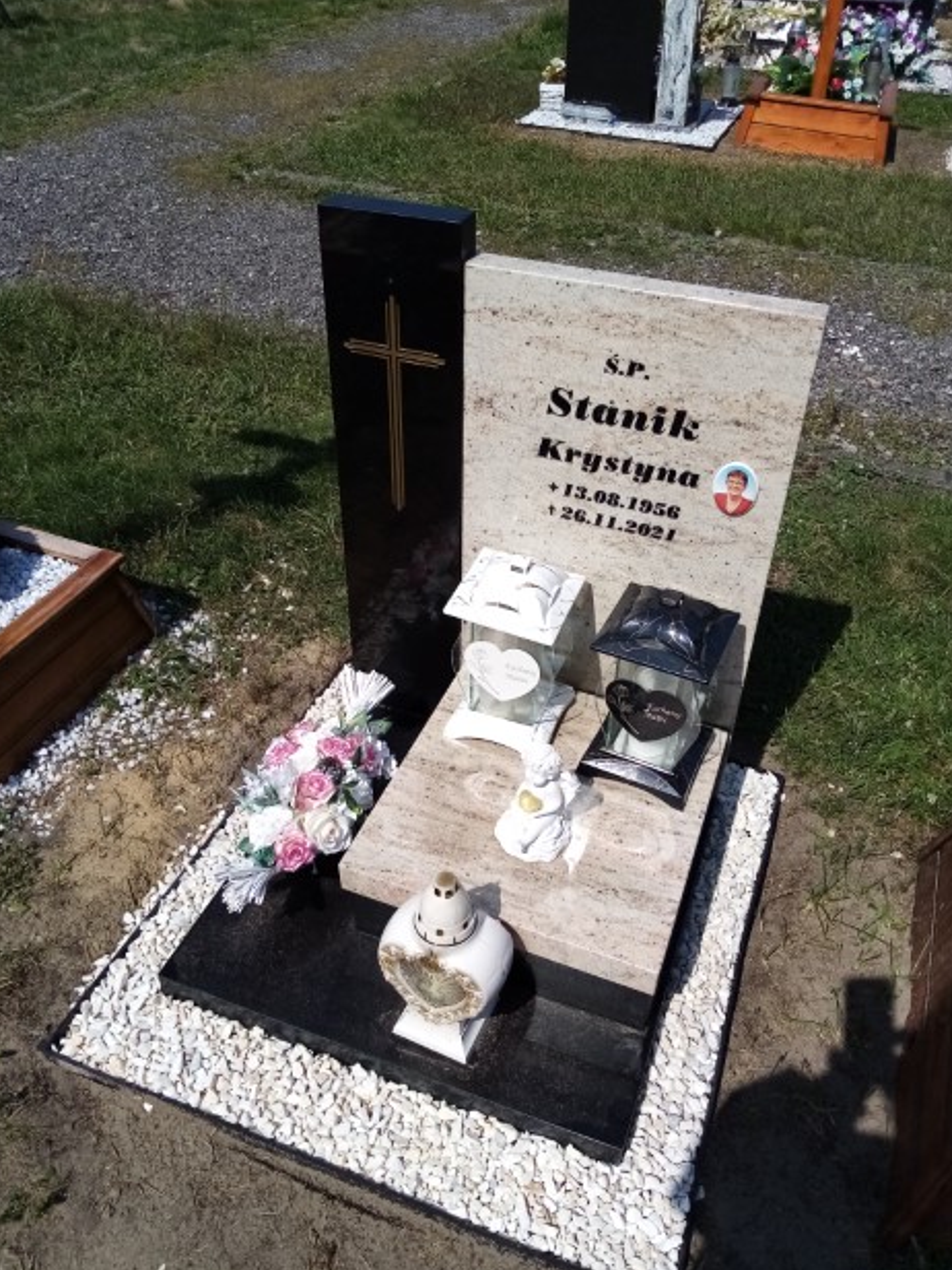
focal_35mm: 27
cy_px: 621
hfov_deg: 51.4
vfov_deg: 65.3
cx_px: 472
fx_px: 990
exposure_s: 1/3165
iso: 112
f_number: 1.8
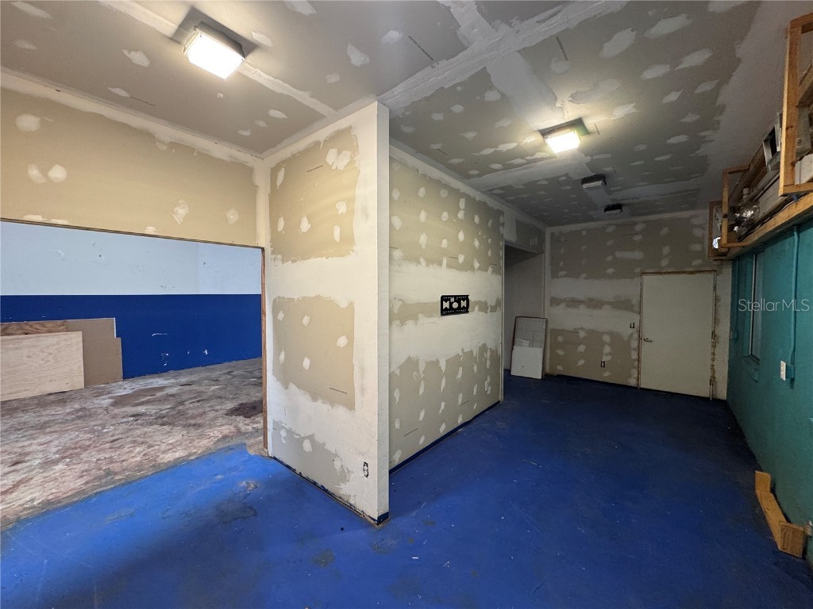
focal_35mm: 14
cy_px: 304
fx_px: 329
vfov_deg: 85.7
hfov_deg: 102.1
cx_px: 406
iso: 200
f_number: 2.2
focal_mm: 2.22
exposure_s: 1/60
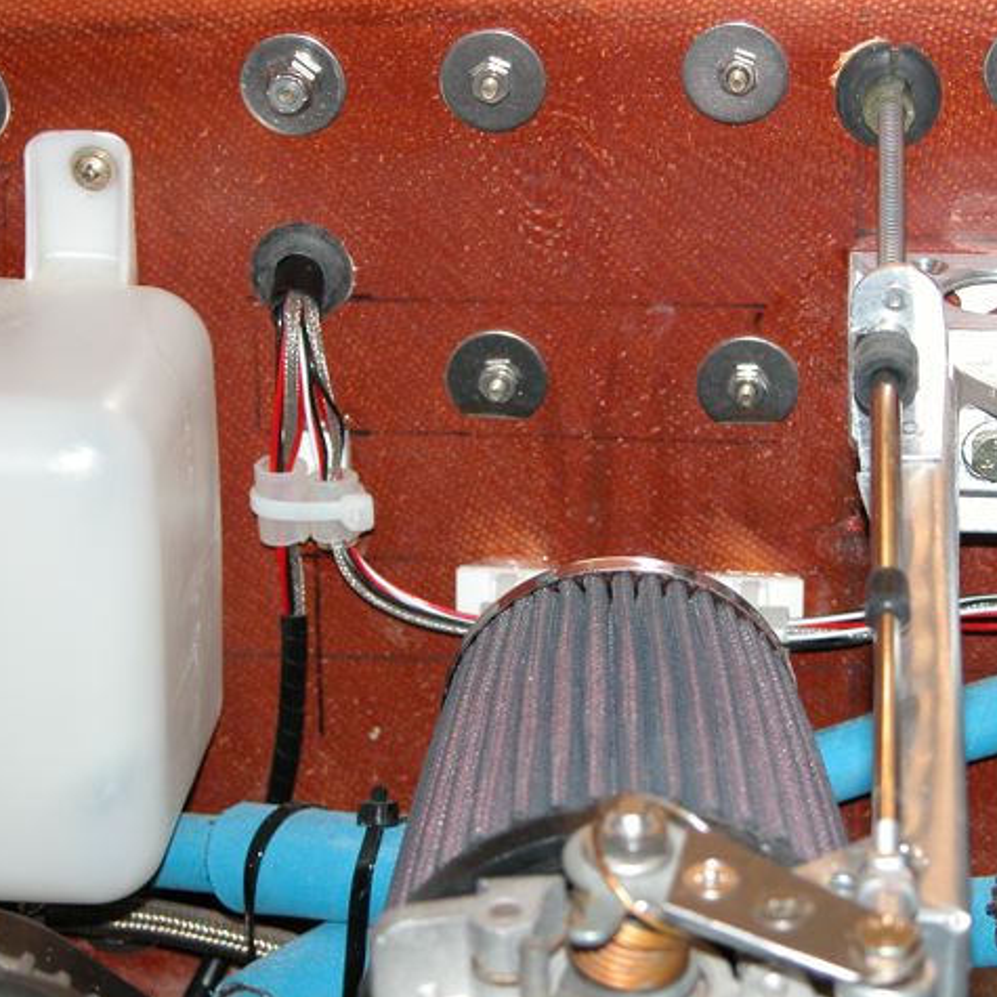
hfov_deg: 14.6
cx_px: 630
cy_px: 497
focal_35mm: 119
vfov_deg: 14.7
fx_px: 3878
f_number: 3.6
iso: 200
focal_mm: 25.4
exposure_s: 1/125
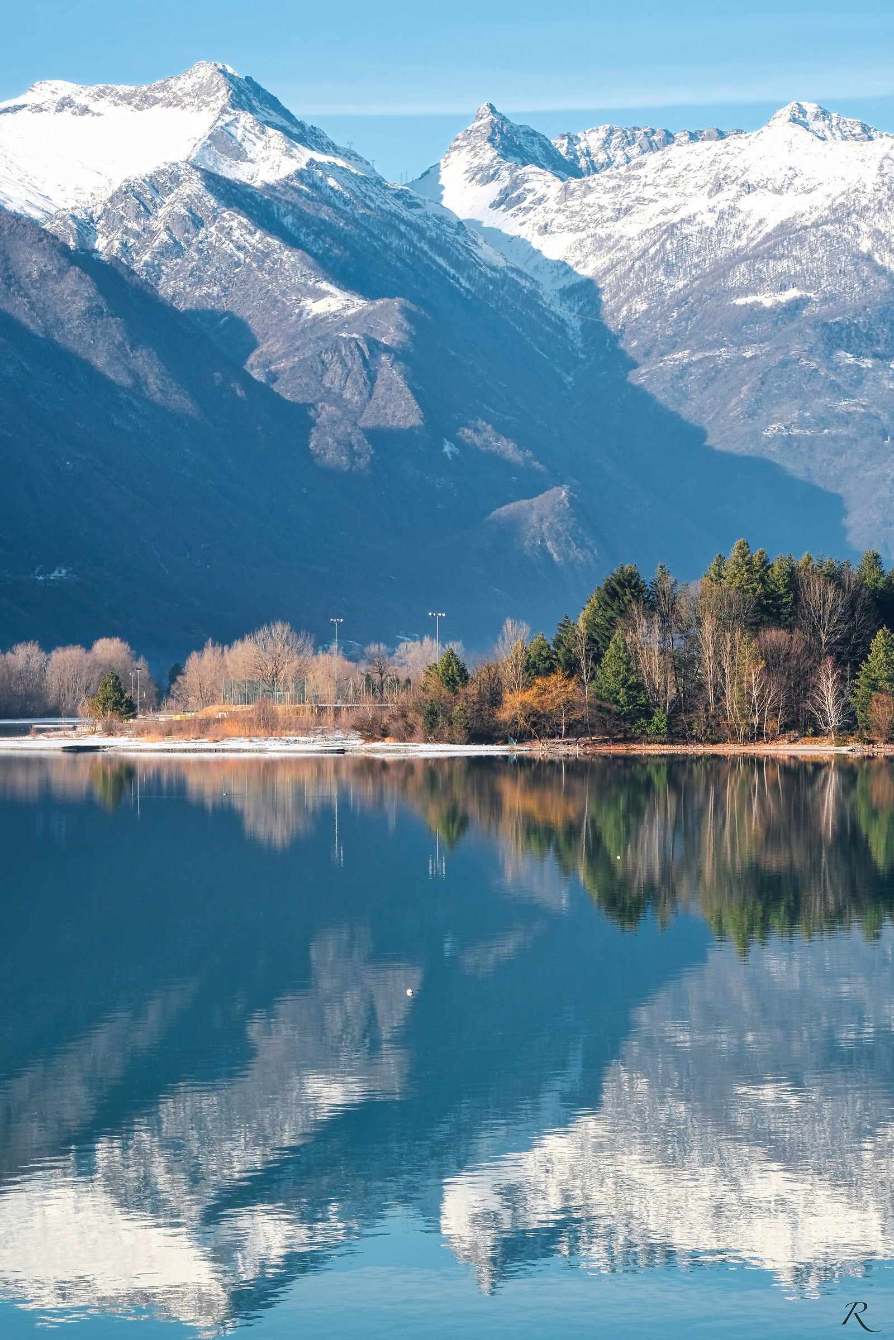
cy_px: 670
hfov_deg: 11.7
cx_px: 447
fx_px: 4358
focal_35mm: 117
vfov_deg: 17.5
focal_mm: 77.9
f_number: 13
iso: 320
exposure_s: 1/180
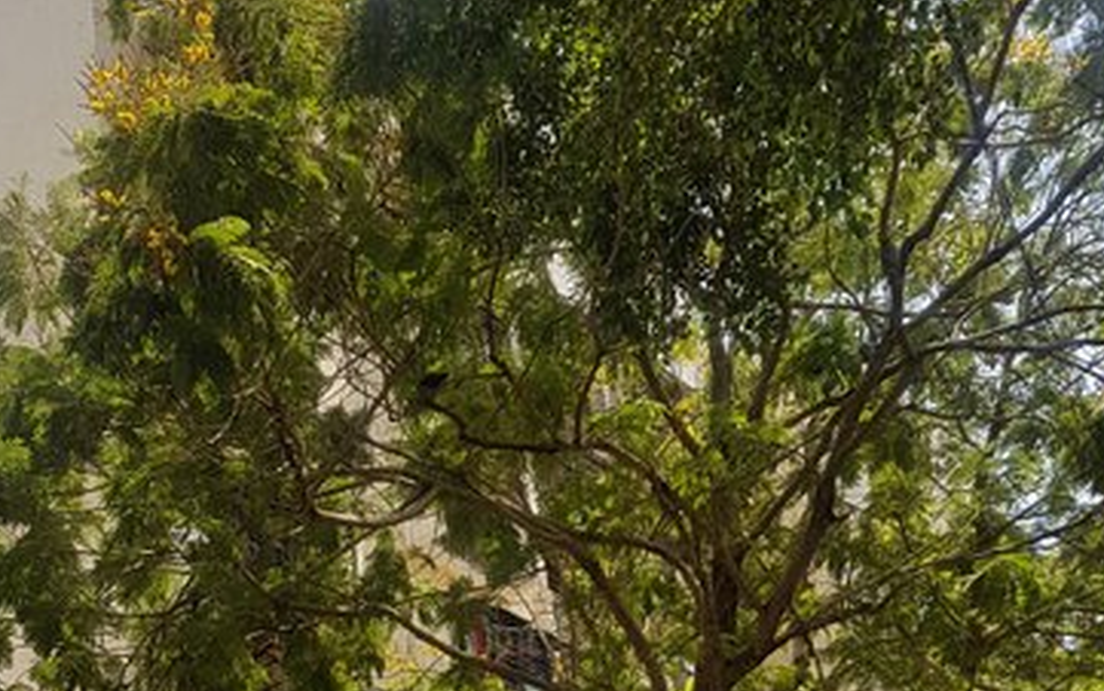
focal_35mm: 61
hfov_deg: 33.0
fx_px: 1836
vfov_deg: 19.3
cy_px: 951
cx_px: 306
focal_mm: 4.2
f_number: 1.7
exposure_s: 1/1312
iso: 40
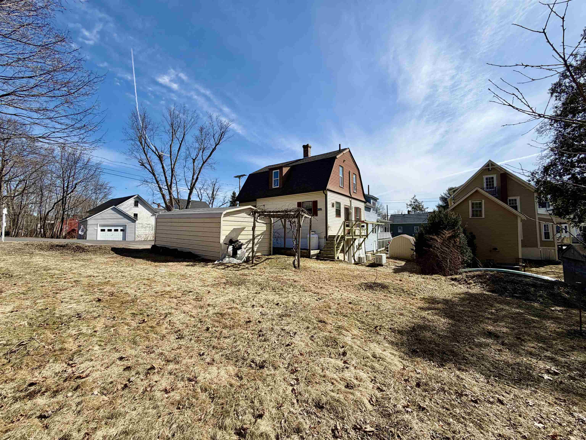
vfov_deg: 85.7
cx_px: 293
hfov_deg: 102.1
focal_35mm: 14
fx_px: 237
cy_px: 220
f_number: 2.2
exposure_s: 1/1050
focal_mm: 2.22
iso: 20
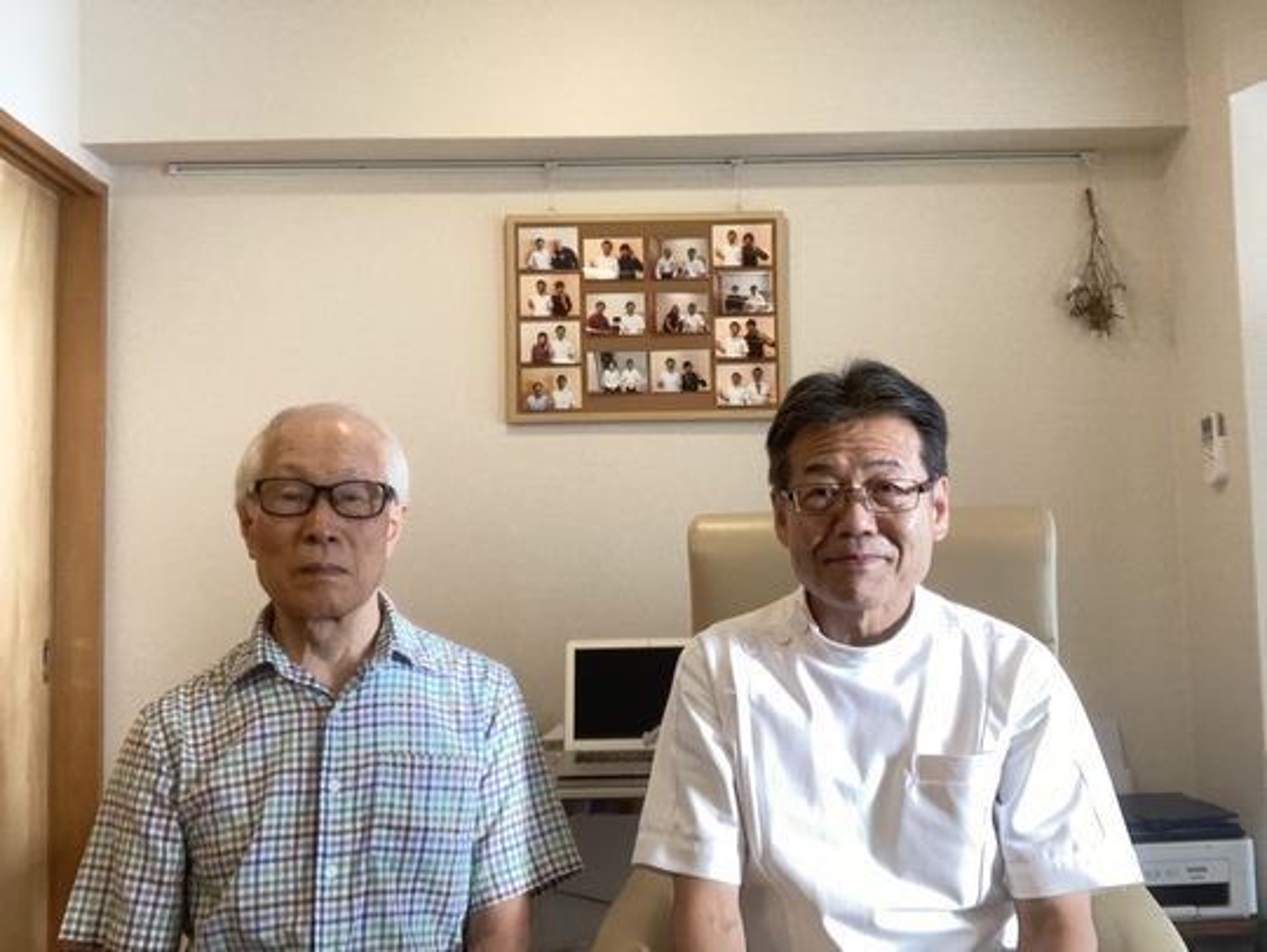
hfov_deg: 56.8
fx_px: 1172
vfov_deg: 44.2
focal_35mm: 32
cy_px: 476
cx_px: 634
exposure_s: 1/75
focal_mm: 2.87
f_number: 2.2
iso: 64
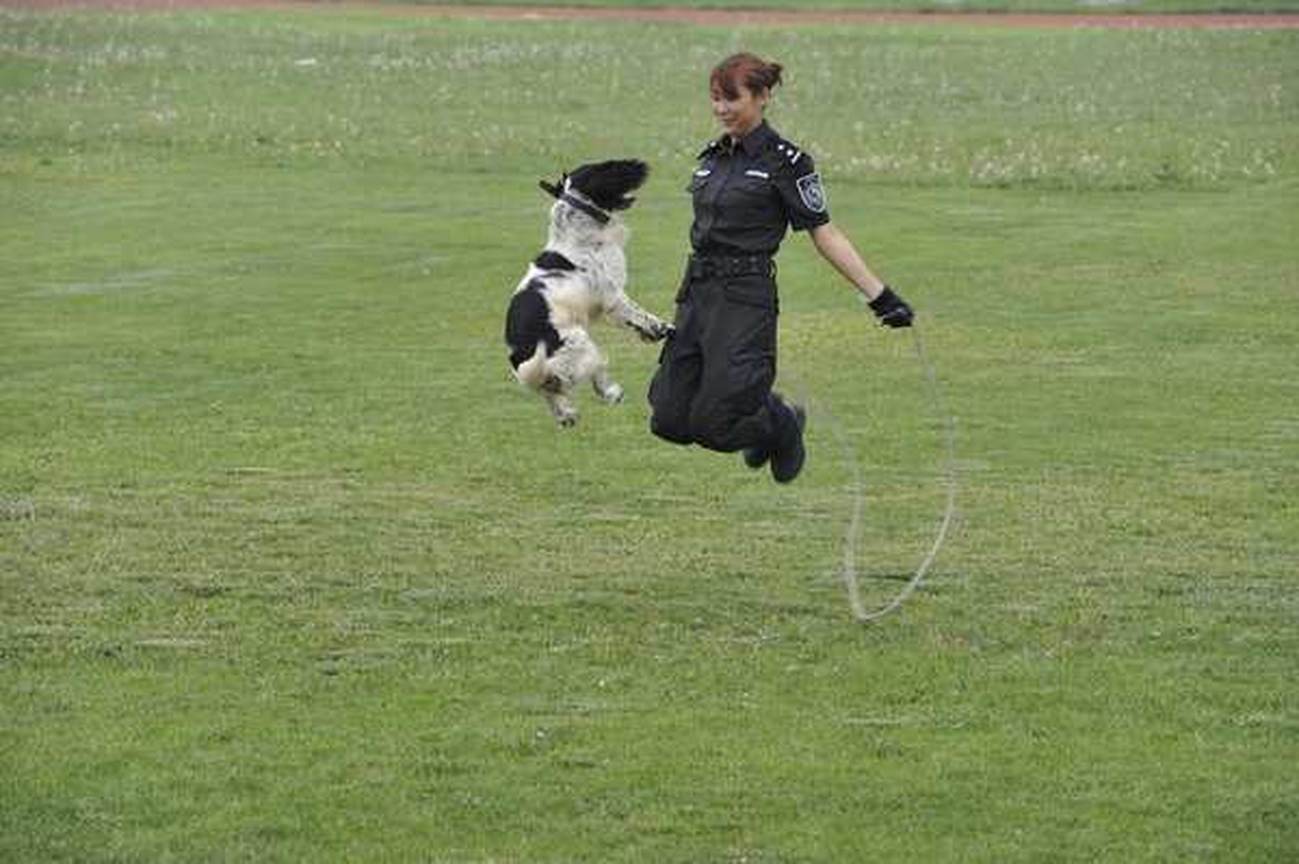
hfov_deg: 10.8
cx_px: 650
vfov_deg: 7.2
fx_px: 6850
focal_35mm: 190
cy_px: 432
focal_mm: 190
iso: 400
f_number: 7.1
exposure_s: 1/200
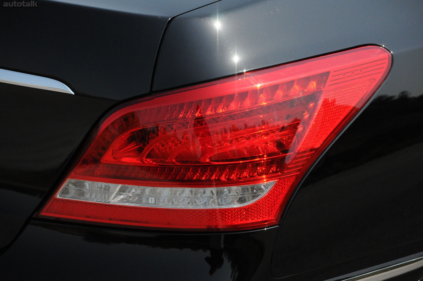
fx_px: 1232
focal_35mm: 105
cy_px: 140
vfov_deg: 13.0
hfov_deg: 19.5
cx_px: 212
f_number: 5.6
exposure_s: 1/8000
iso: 2000
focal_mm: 70
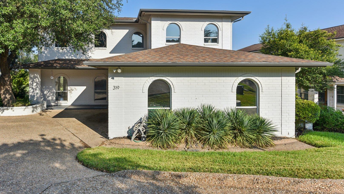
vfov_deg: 47.4
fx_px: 219
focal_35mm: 24
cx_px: 139
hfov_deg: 75.5
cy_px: 76
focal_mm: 18
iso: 100
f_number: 8
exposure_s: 1/250
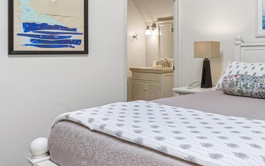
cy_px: 50
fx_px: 246
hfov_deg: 49.4
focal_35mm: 34
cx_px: 246
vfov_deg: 36.7
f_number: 8
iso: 400
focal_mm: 14
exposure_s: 1/200
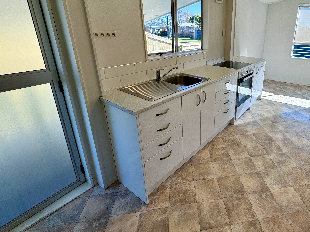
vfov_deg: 65.0
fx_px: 179
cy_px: 87
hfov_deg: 78.7
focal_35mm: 20
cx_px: 210
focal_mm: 2.22
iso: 40
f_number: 2.2
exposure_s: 1/238
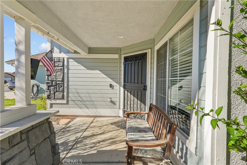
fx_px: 110
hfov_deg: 96.7
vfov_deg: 73.8
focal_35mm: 16
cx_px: 124
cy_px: 82
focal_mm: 16
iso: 100
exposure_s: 1/15
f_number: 16
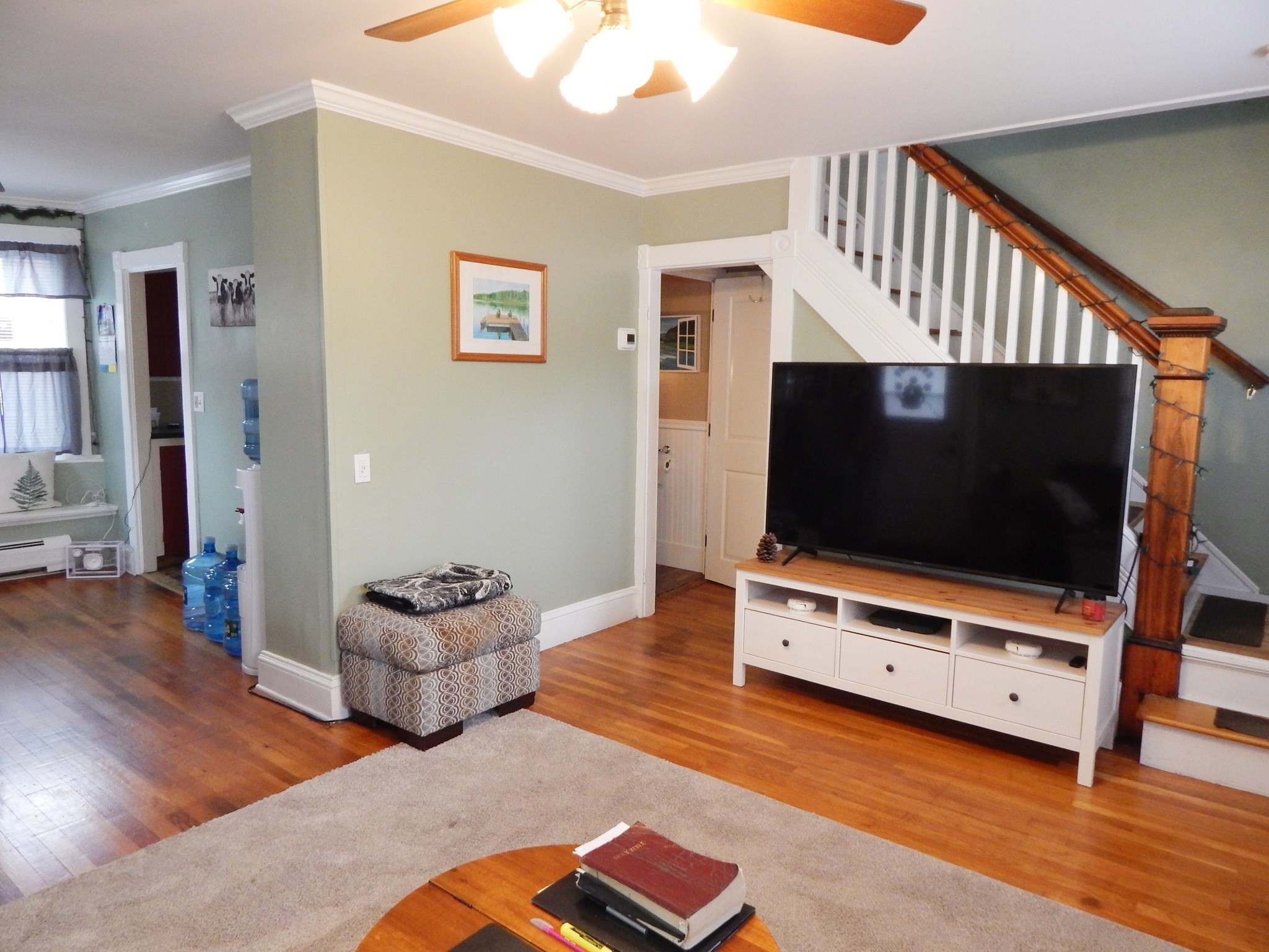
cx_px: 634
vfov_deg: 58.9
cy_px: 476
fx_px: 843
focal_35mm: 23
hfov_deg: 73.9
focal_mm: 4
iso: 400
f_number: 3
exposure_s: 1/20
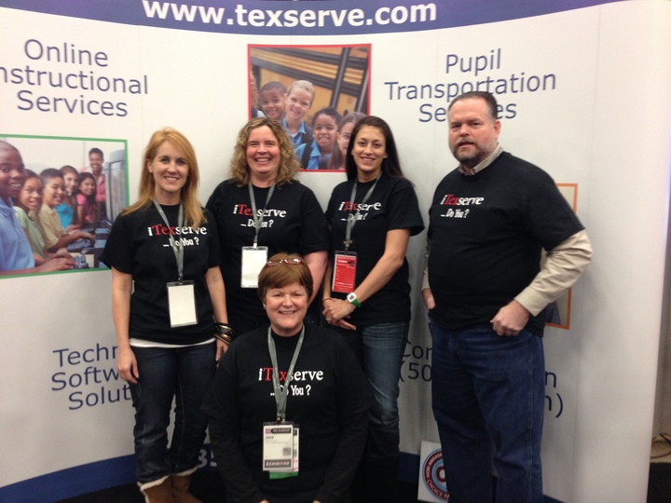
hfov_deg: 55.4
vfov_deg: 42.9
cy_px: 252
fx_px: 640
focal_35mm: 33
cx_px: 336
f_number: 2.4
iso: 125
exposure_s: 1/20
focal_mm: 4.12
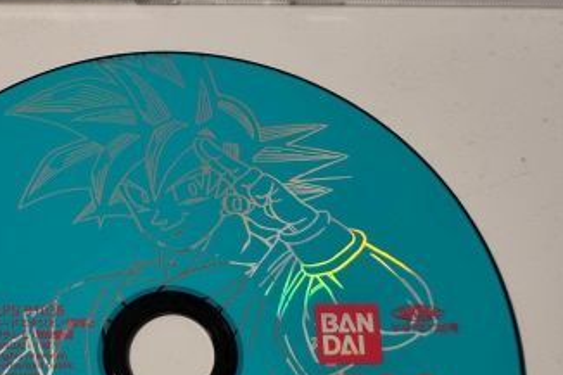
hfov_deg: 24.2
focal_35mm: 83
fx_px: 1297
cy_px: 128
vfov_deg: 16.4
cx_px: 133
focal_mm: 5.4
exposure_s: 1/50
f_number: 1.8
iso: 200
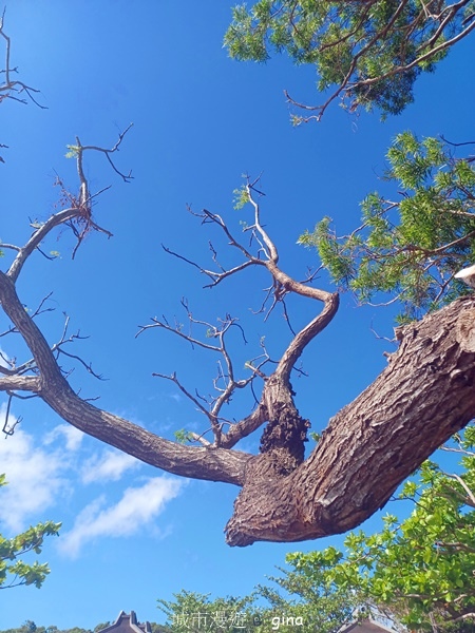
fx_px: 457
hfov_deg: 54.9
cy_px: 316
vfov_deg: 69.4
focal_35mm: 25
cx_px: 238
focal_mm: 4.6
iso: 32
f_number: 1.8
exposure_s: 1/342
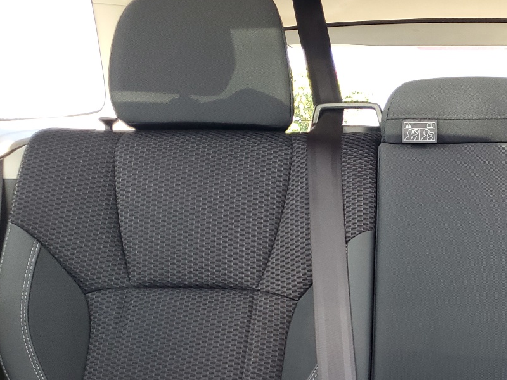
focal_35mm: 52
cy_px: 358
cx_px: 446
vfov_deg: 26.8
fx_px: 762
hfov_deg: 34.9
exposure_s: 1/60.2
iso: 69
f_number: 1.5
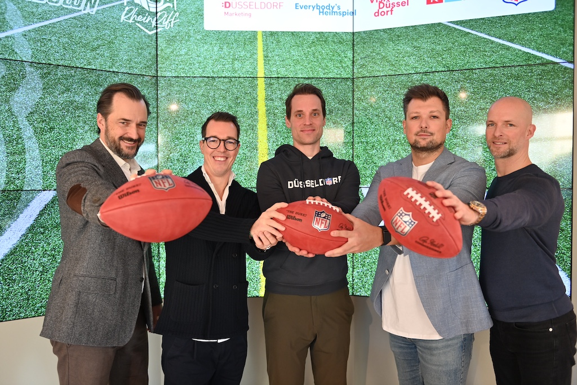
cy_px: 192
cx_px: 288
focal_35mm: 32
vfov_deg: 41.1
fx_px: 513
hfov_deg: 58.7
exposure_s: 1/100
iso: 720
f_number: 2.8
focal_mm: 32
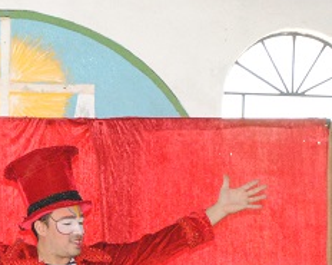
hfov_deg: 8.9
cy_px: 347
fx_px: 2100
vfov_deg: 7.1
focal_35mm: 214
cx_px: -132
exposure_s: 1/60
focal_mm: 44
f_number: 5.6
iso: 1600
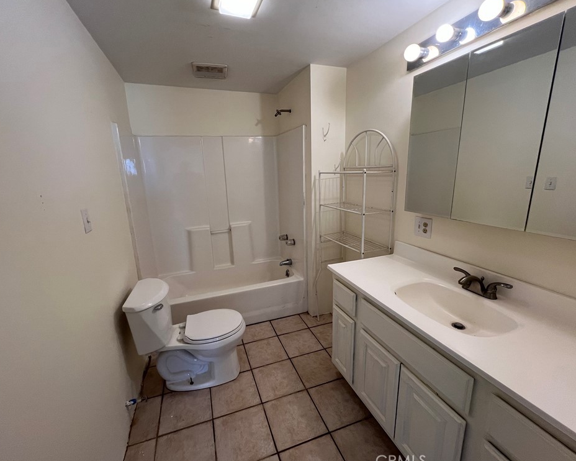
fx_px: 239
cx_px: 279
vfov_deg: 88.0
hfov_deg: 100.7
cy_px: 231
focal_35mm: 14
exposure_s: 1/120
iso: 200
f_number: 1.8
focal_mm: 1.57
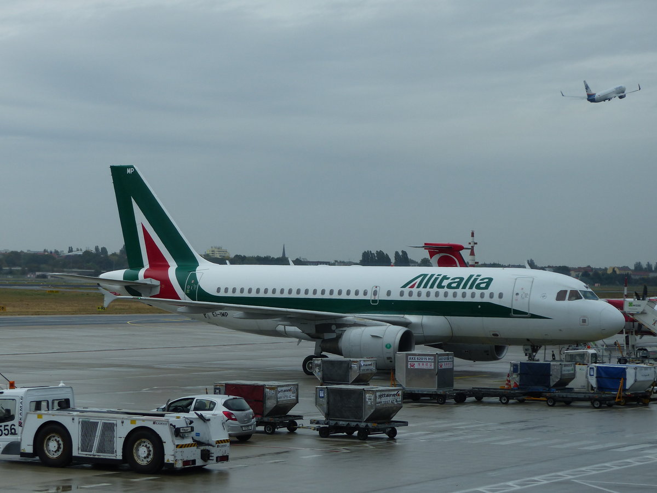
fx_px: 1936
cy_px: 246
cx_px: 328
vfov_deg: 14.5
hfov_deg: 19.3
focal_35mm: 102
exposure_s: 1/400
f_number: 4
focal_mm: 18.3
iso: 100
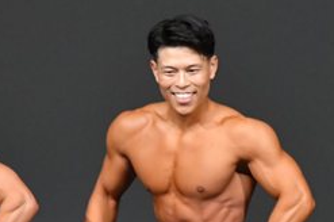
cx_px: 213
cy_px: 283
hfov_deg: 1.9
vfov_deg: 1.3
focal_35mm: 1083
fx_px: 10035
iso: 4000
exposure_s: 1/400
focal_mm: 230
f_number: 5.6
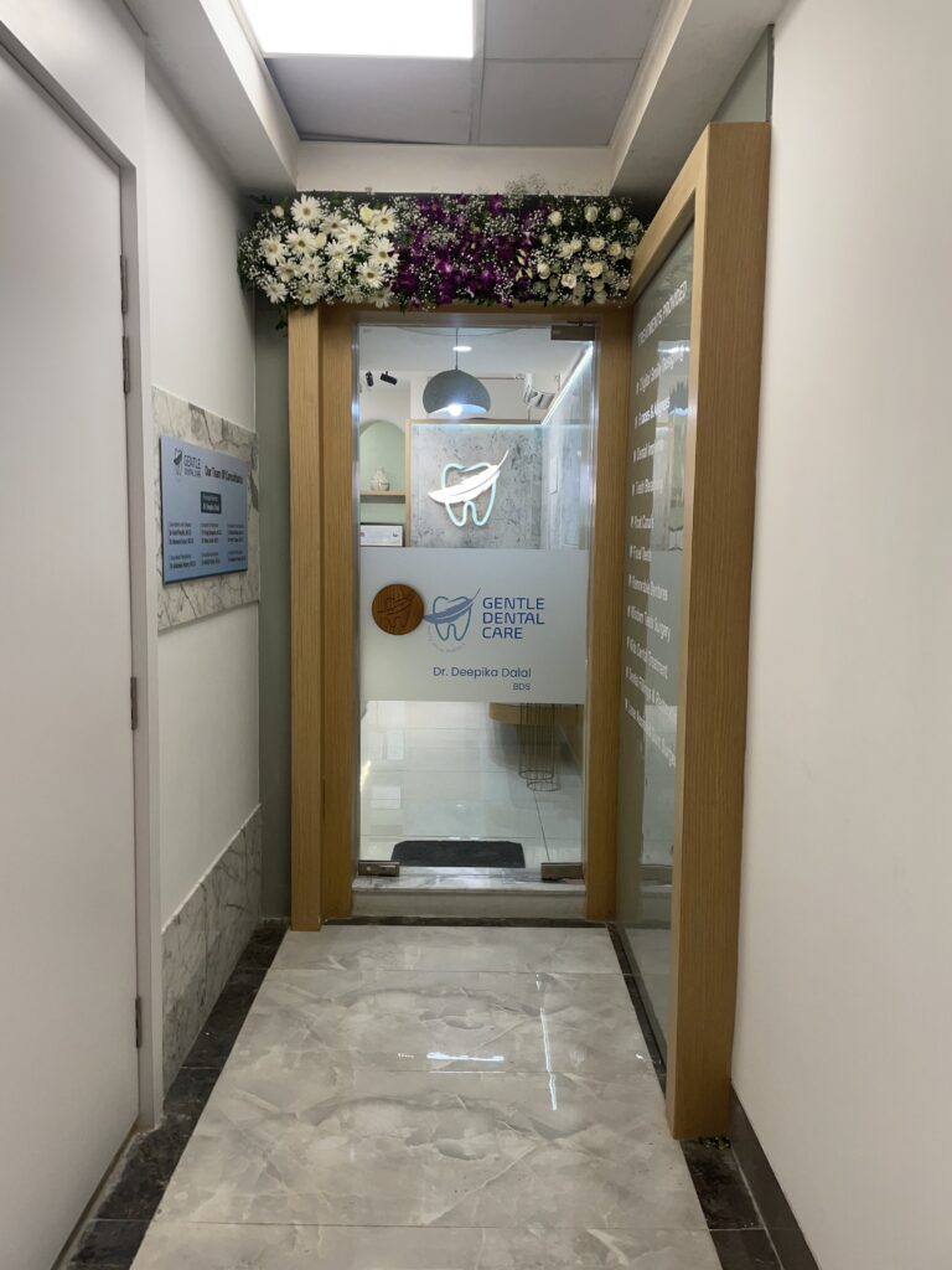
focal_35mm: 26
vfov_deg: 67.3
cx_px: 476
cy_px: 635
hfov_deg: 53.1
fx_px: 953
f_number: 1.6
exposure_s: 1/100
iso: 64
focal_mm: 4.2
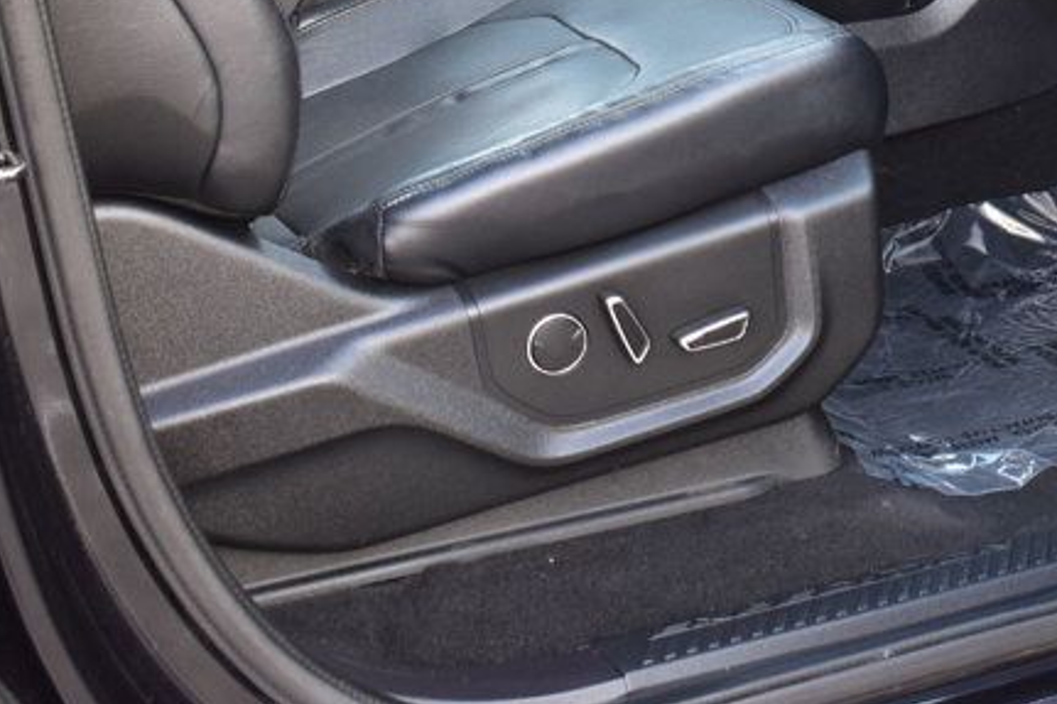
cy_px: -123
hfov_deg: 22.1
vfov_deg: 14.8
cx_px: 1020
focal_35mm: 89
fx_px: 2618
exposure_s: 1/20
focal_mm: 25
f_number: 6.3
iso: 400
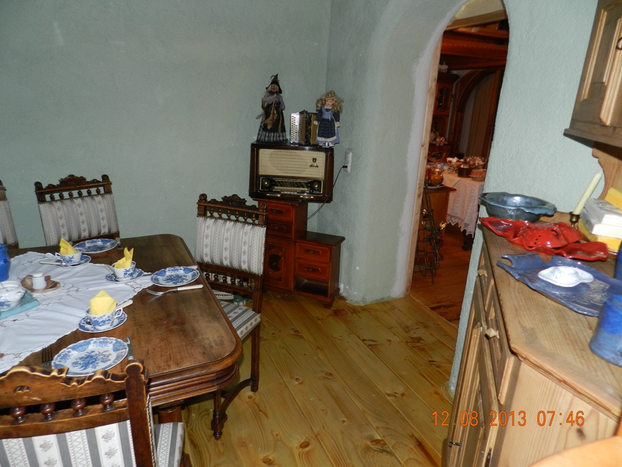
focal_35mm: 23
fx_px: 413
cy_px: 234
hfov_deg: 73.9
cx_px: 311
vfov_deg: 58.9
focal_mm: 4
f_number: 3.4
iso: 200
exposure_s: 1/30
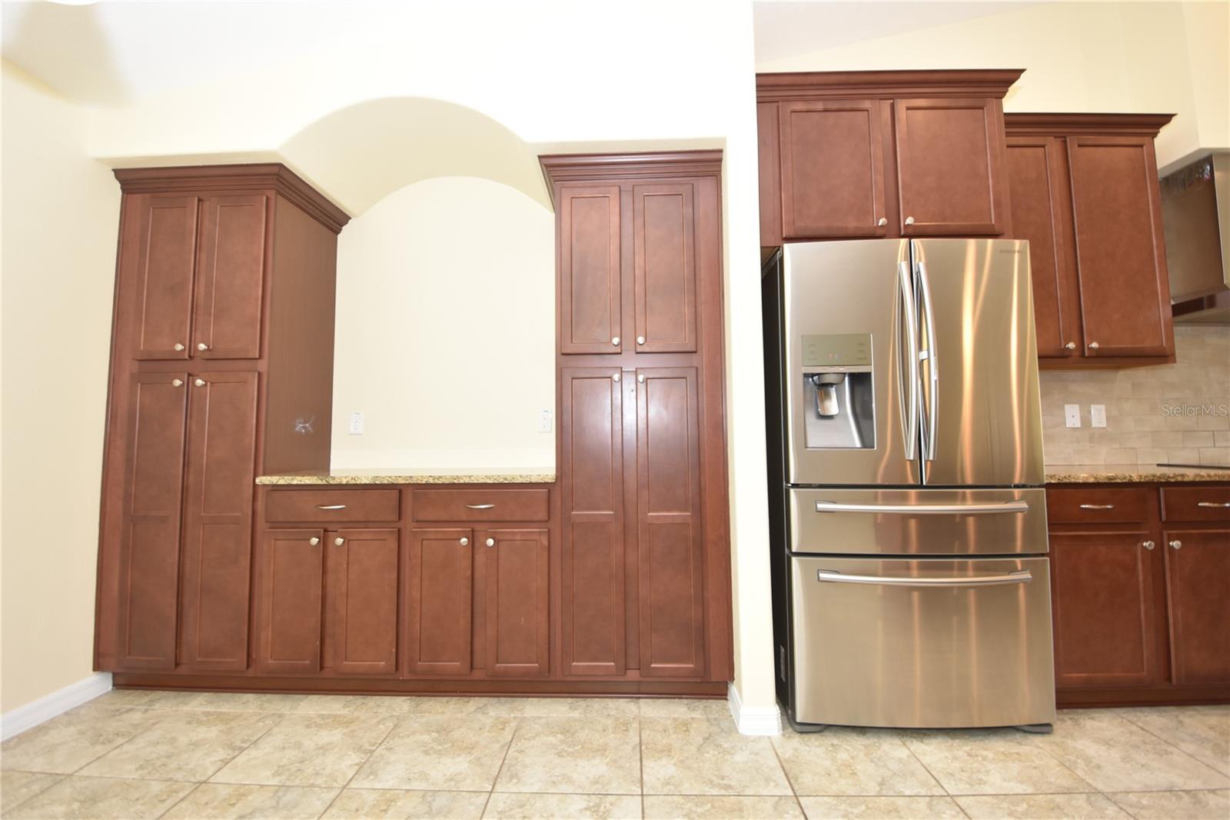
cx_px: 615
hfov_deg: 100.4
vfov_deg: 77.3
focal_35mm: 15
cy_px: 410
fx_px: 512
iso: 640
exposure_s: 1/60
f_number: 4
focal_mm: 10
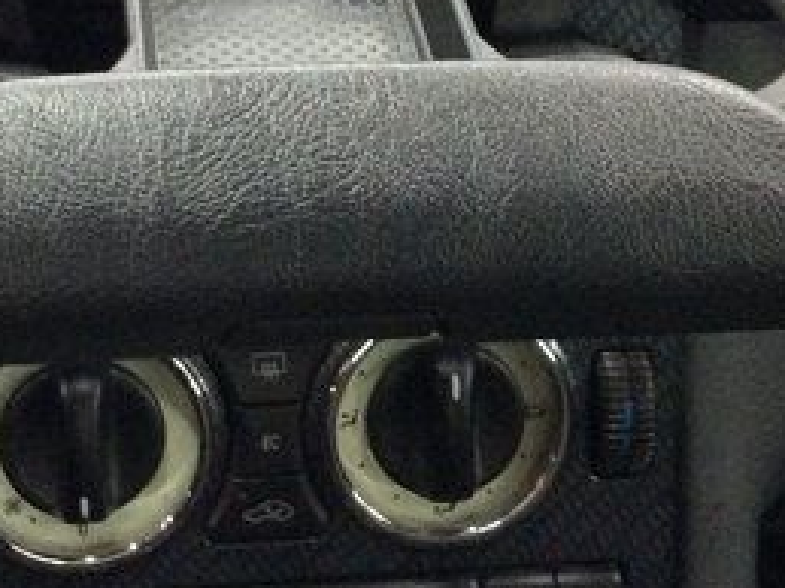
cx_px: 270
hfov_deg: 24.6
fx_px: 1791
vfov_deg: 18.2
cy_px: 18
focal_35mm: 79
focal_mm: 3.3
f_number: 2.4
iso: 250
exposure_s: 1/24
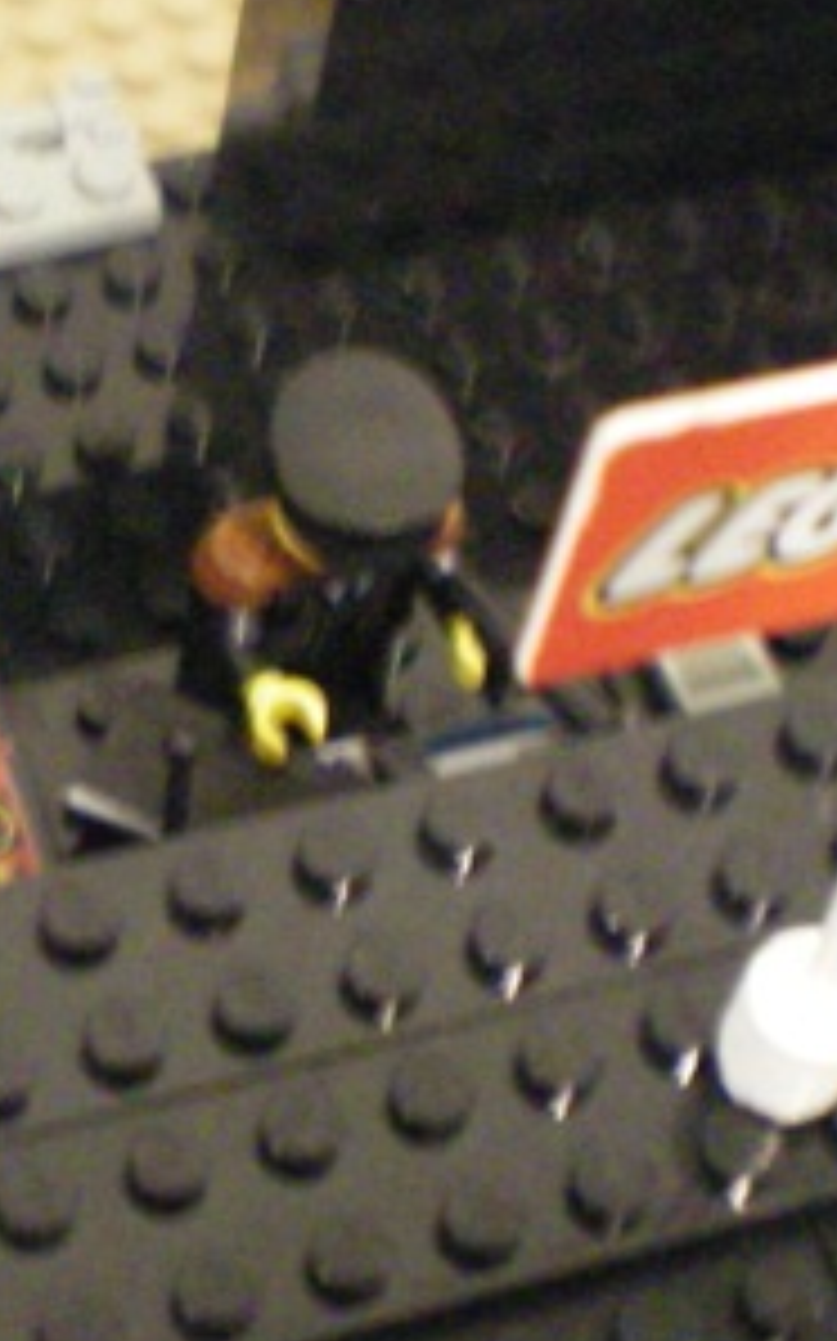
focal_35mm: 108
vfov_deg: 19.3
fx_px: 3946
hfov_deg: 12.0
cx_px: 14
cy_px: 522
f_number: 3.1
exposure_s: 1/6
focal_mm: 6.3
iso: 400
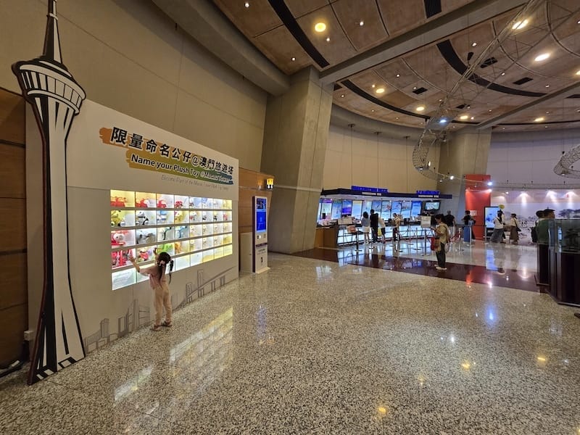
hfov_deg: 106.2
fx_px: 218
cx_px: 290
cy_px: 218
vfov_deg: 89.9
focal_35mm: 13
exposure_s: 1/50
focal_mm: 2.2
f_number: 2.2
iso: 200
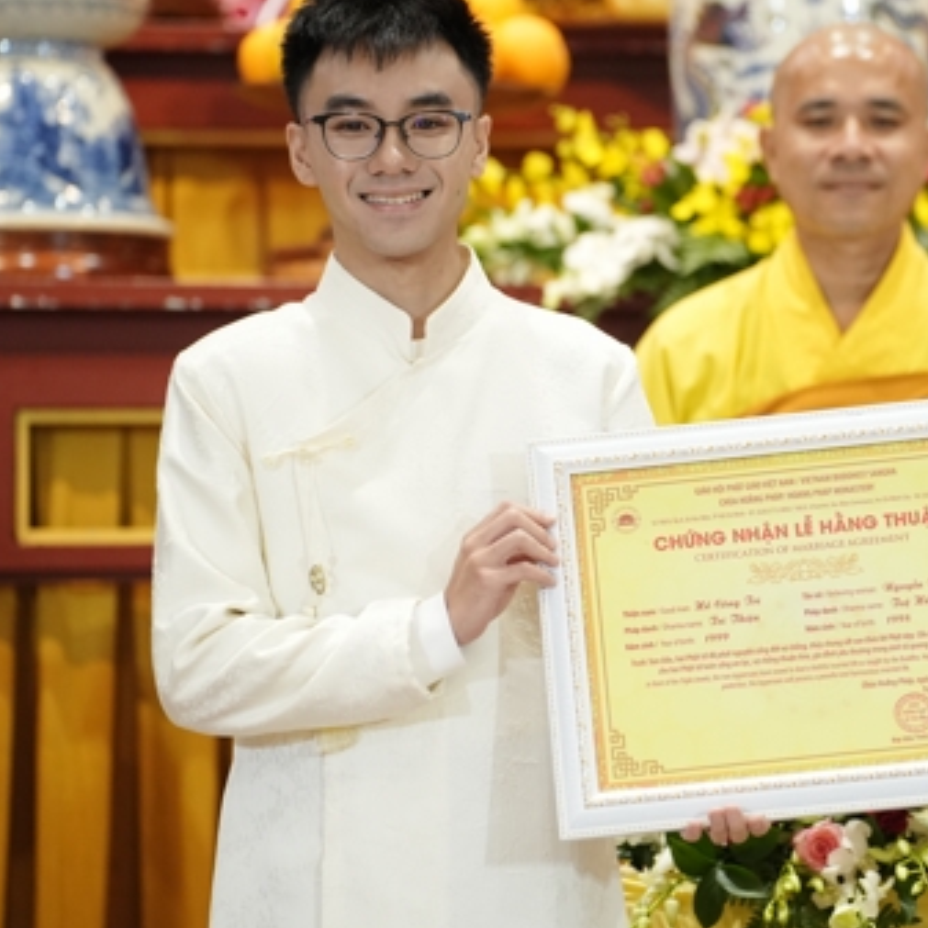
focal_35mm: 246
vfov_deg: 7.1
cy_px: 464
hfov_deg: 7.1
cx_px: 644
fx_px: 7461
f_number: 2.8
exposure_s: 1/320
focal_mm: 150
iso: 3200
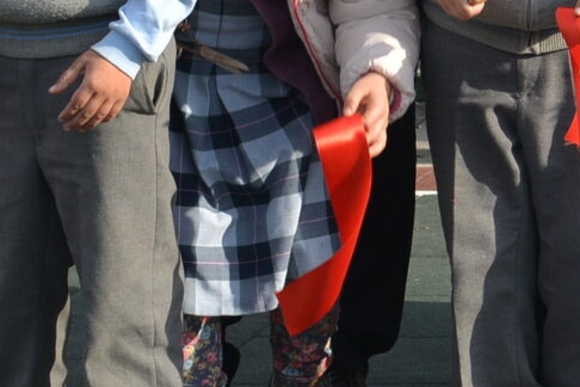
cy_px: -287
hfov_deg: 6.4
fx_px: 5091
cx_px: 1090
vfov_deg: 4.3
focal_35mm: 316
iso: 125
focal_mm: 60
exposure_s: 1/250
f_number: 7.1
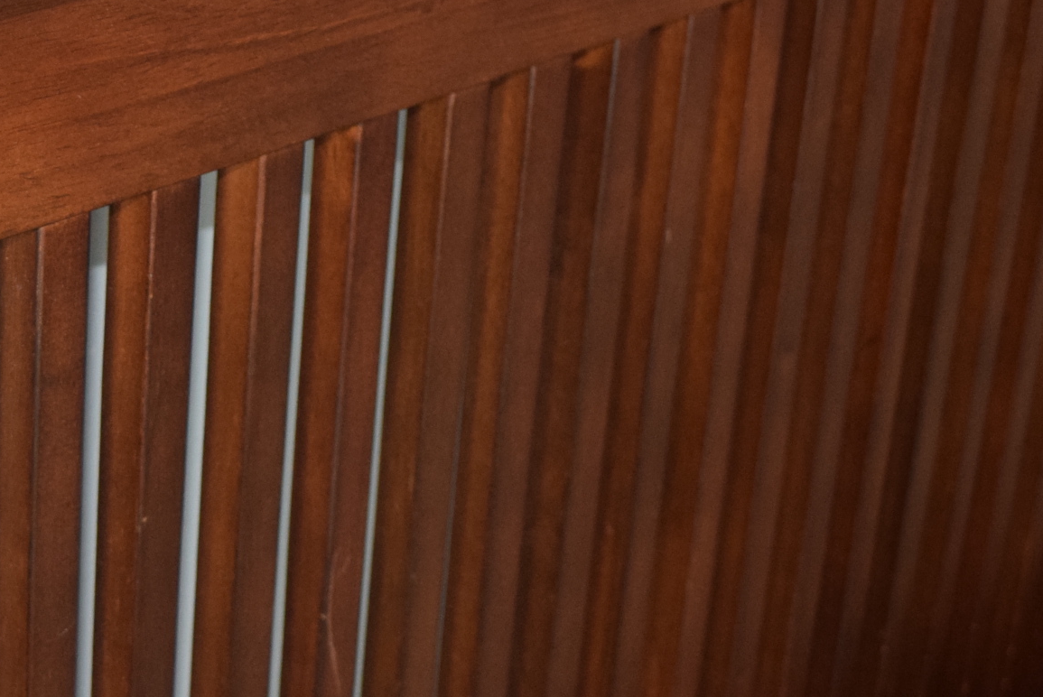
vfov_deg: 13.6
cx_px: 386
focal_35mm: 101
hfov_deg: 20.2
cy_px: 272
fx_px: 2928
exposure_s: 1/60
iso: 1400
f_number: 4
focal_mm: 26
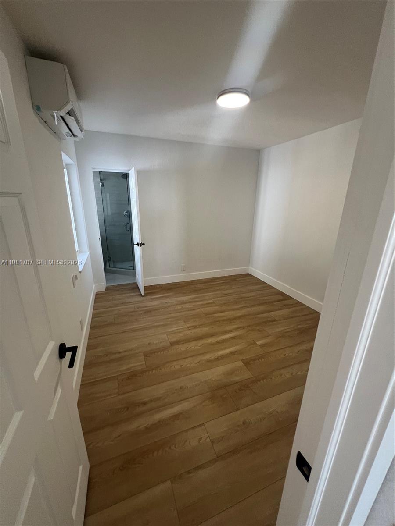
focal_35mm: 13
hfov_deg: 89.9
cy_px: 263
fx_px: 198
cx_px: 198
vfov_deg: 106.2
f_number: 1.8
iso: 200
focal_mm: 1.57
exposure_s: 1/99
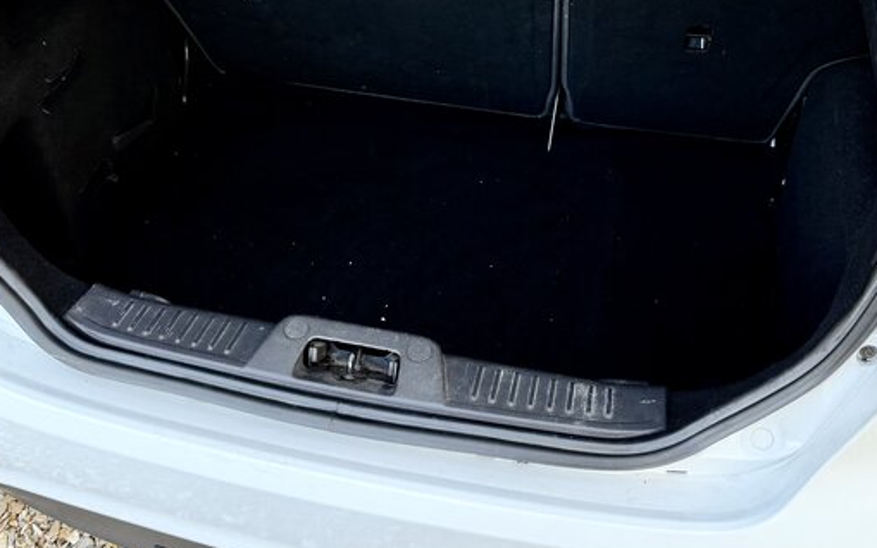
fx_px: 956
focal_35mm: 40
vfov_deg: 31.5
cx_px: 419
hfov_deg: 49.3
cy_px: 150
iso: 200
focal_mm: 6.76
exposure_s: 1/172
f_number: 1.78
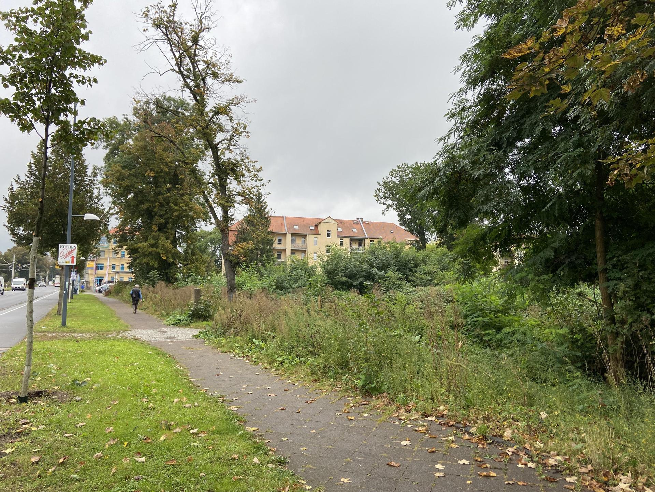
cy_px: 246
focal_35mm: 26
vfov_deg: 53.1
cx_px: 328
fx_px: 492
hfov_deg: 67.3
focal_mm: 4.25
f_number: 1.8
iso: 32
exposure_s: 1/565
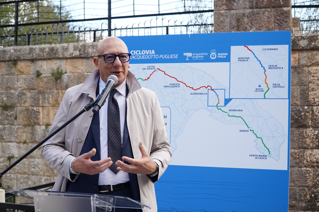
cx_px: 160
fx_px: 425
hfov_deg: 41.1
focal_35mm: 48
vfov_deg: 28.1
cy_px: 106
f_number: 4
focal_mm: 32
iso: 100
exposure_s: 1/125
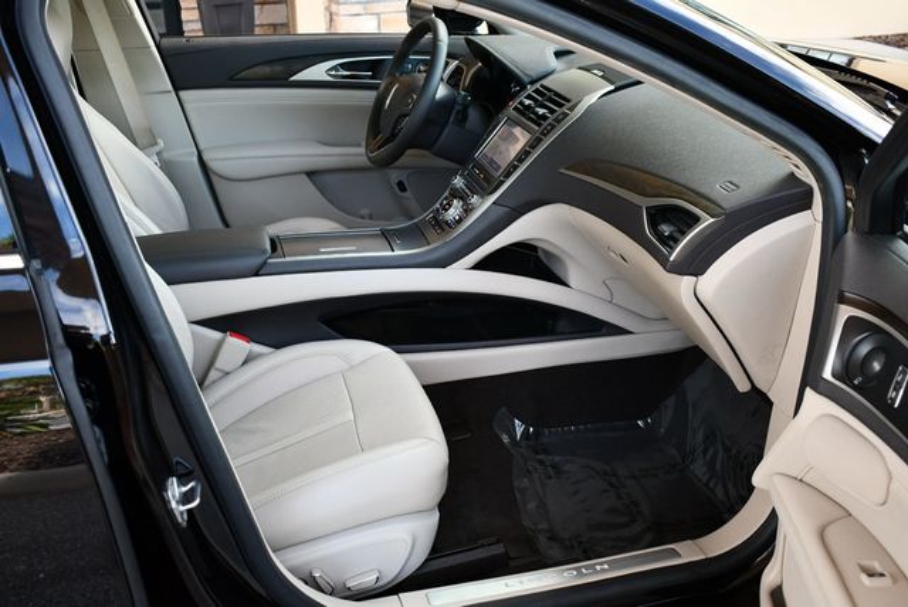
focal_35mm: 36
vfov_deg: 36.9
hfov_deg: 53.1
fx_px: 909
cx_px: 454
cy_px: 304
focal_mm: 18
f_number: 3.5
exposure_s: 1/250
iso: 500
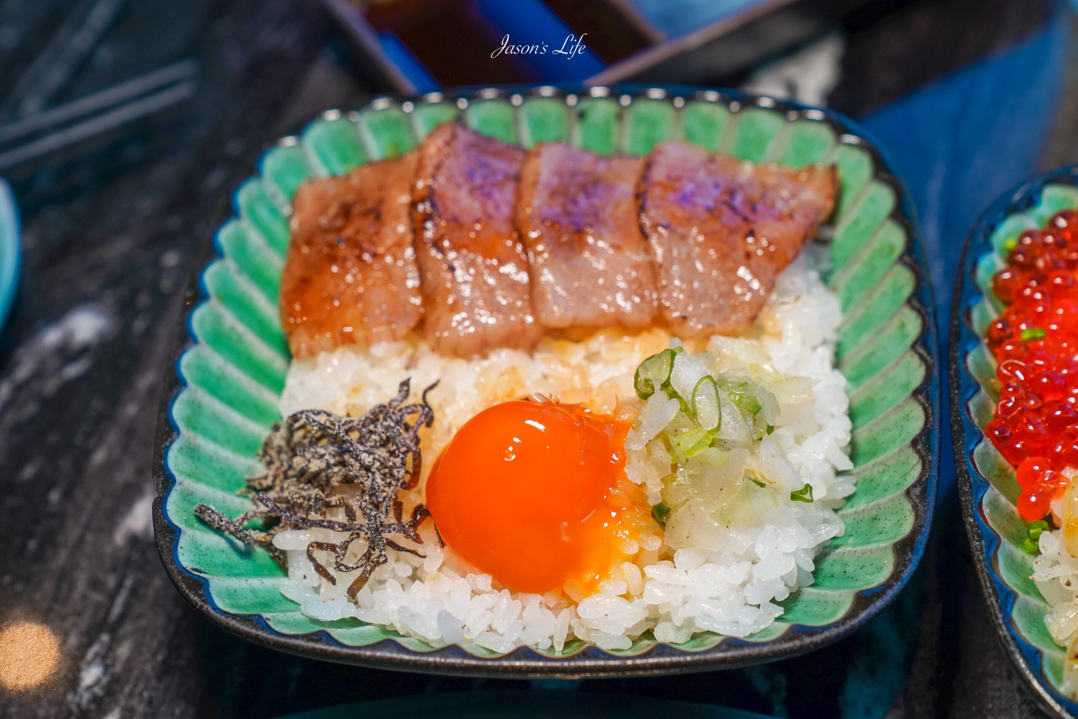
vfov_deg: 19.5
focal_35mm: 70
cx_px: 539
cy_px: 360
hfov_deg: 28.8
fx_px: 2096
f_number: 5.6
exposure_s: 1/100
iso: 100
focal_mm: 70
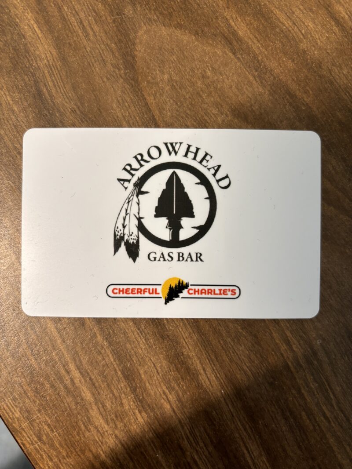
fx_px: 353
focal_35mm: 26
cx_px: 176
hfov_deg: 53.1
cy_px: 234
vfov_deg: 67.3
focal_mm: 5.96
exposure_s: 1/60
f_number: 1.6
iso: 160
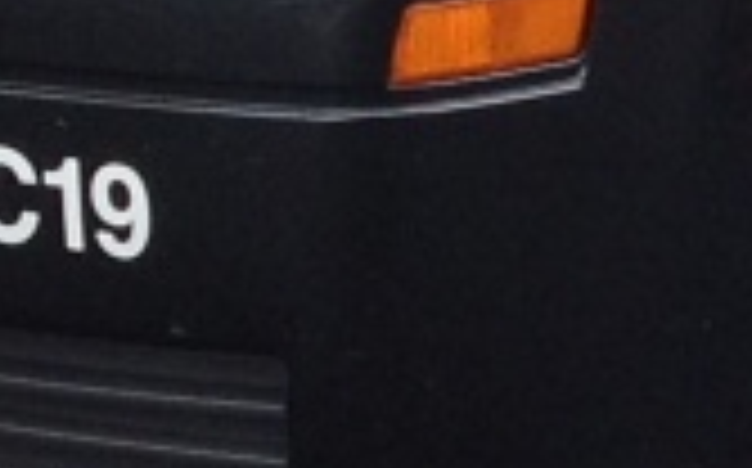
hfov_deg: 7.0
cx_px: 1540
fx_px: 5896
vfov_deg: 4.5
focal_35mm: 288
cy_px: -346
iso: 50
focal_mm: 4.28
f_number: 2.4
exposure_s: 1/355
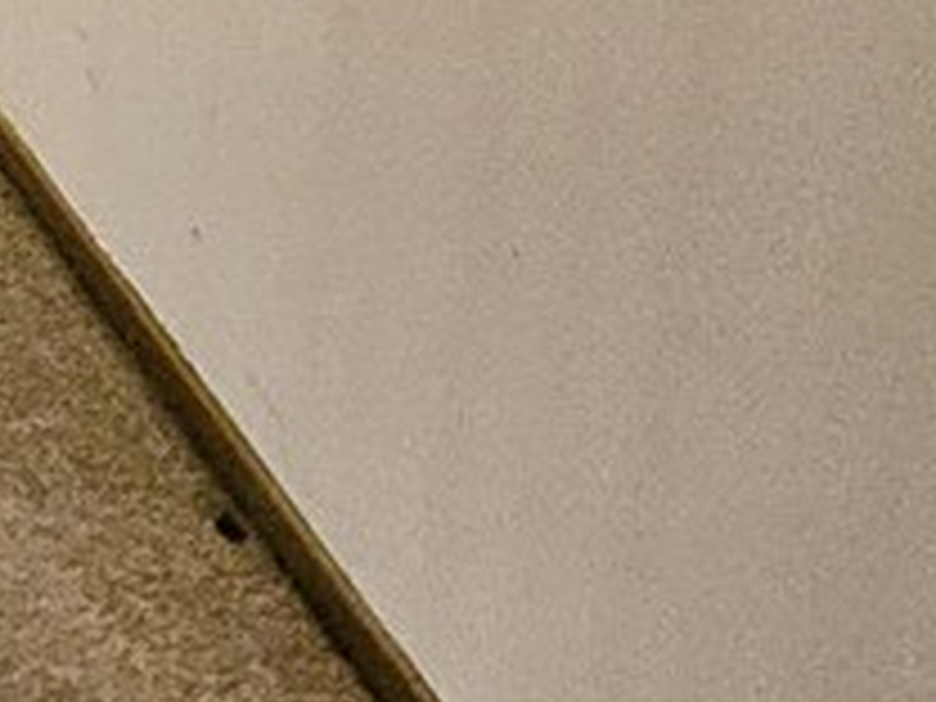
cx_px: -999
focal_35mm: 64
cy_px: -909
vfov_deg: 15.2
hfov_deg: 18.2
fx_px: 1731
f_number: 2.2
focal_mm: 1.74
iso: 320
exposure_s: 1/60.2
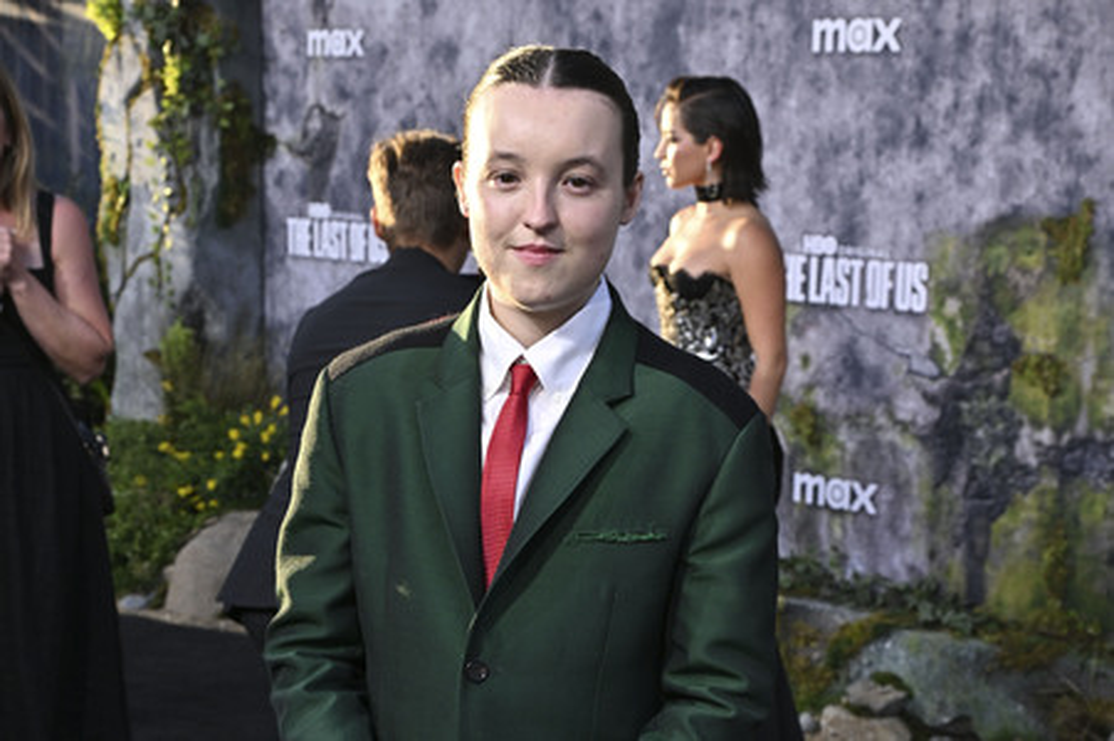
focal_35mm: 43
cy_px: 370
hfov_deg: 45.5
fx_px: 1330
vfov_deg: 31.1
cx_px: 557
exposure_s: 1/250
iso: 250
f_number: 6.3
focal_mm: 43
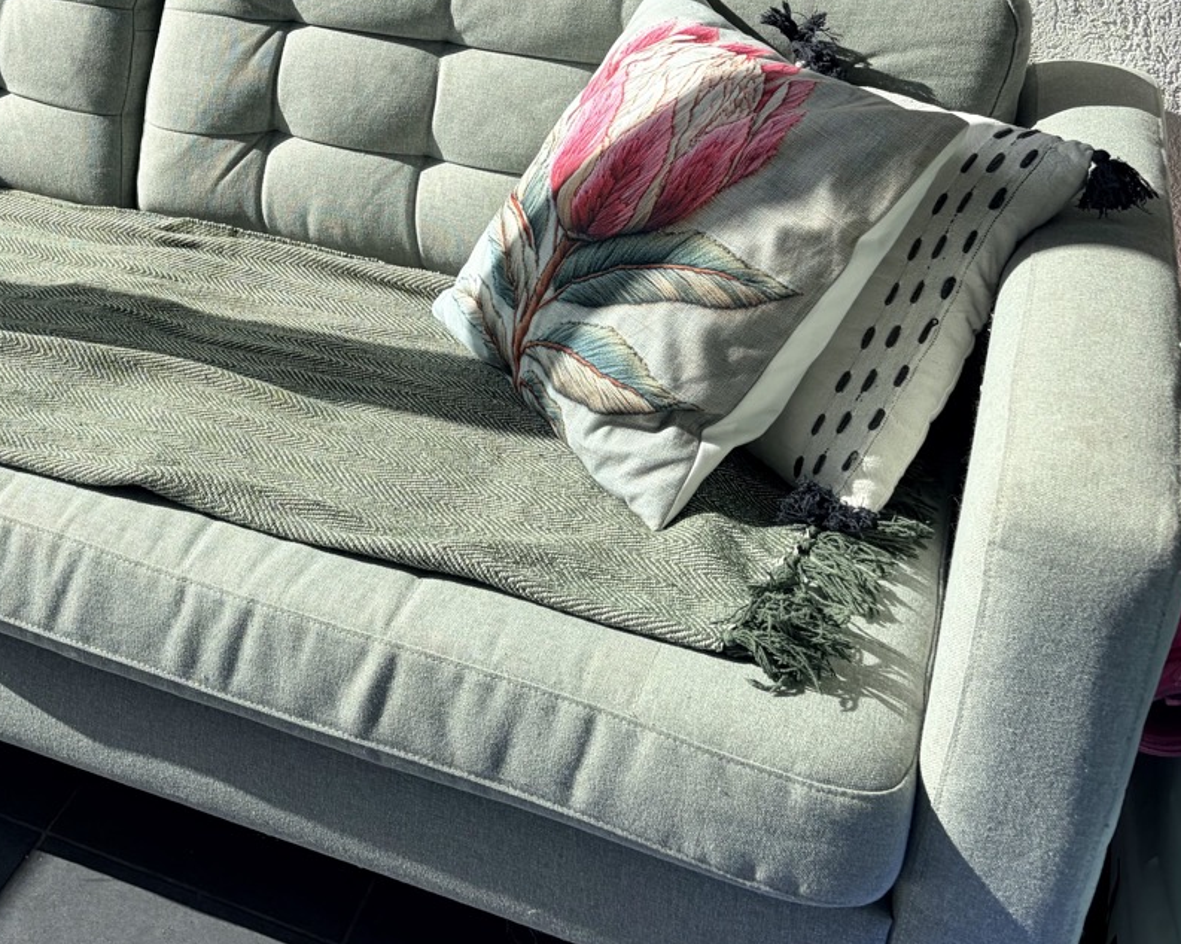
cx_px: 168
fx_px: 1677
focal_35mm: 48
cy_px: 126
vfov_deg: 30.3
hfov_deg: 36.9
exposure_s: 1/2075
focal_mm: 5.96
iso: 50
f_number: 1.6
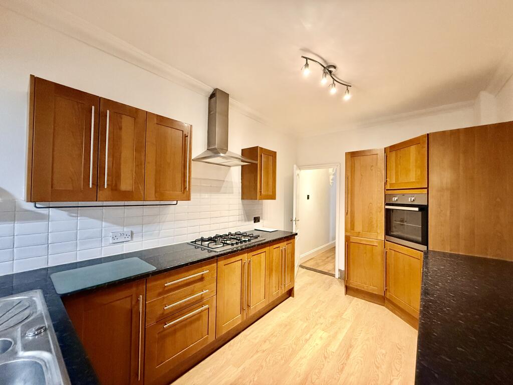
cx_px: 256
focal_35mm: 14
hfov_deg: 102.1
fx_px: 207
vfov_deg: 85.7
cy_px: 192
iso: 800
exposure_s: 1/50
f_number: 2.2
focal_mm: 2.22
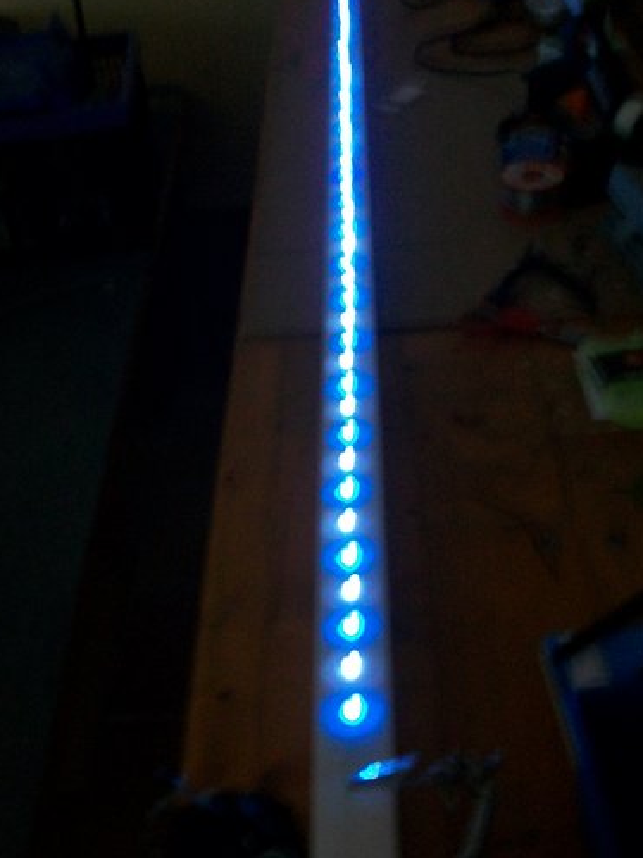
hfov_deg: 32.1
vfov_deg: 42.0
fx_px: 1115
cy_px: 388
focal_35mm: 45
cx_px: 358
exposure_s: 1/8
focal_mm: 5.7
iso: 160
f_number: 2.8
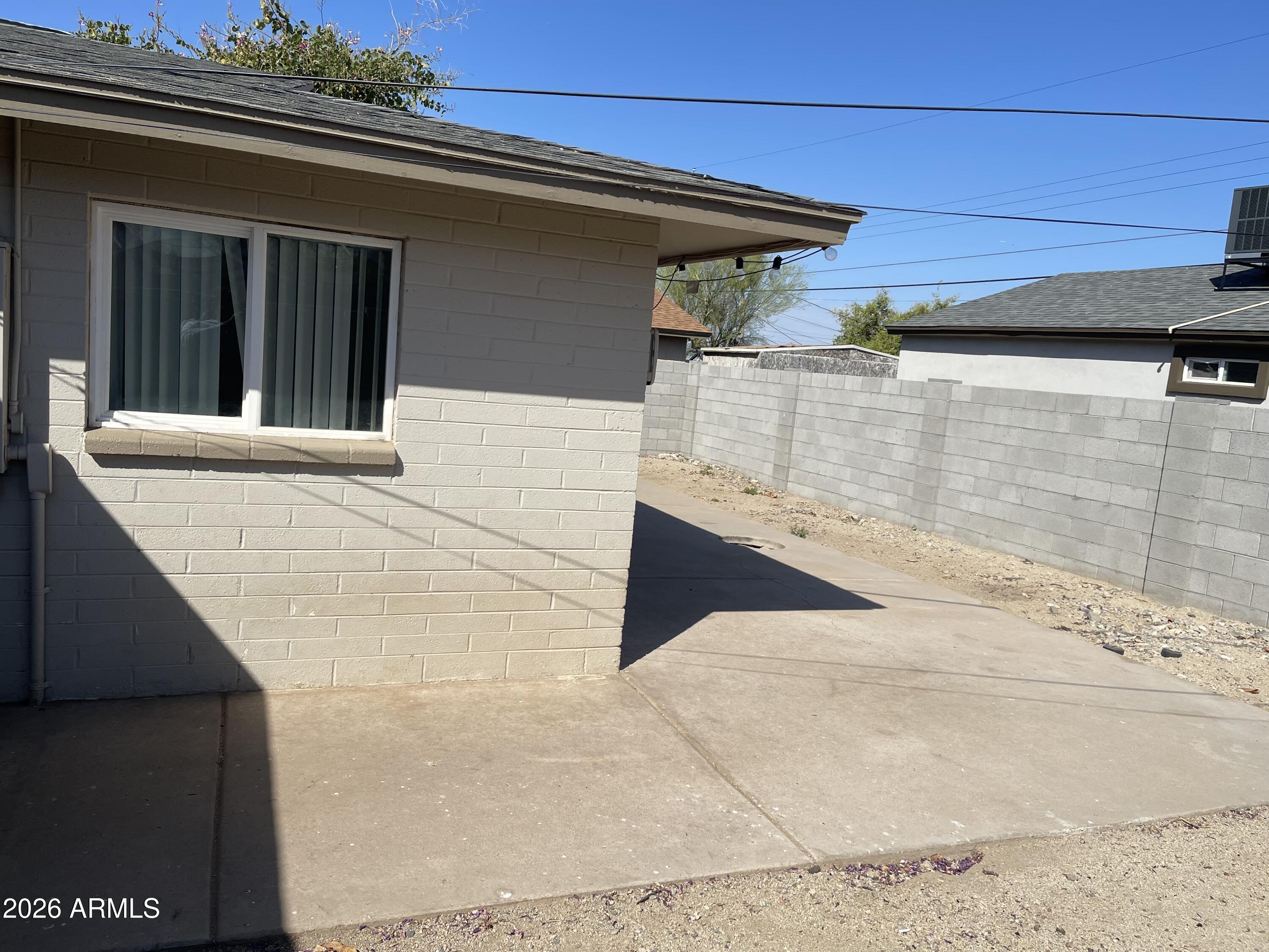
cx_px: 634
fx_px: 916
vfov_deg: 54.9
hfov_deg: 69.4
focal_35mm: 25
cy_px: 476
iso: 32
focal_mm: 5.1
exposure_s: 1/5917
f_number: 1.6
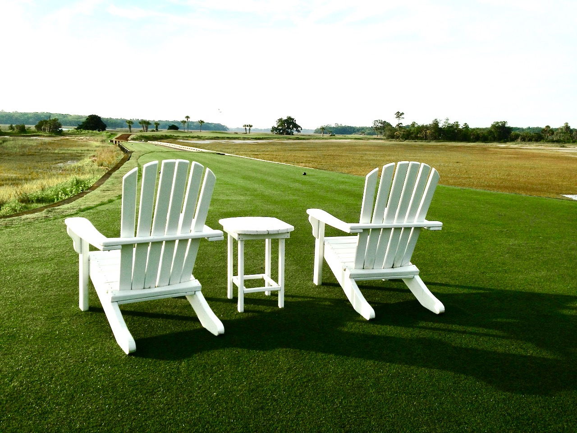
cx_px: 288
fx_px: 550
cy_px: 216
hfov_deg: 55.4
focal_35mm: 33
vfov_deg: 42.9
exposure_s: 1/1004
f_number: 2.4
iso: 50
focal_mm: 4.13
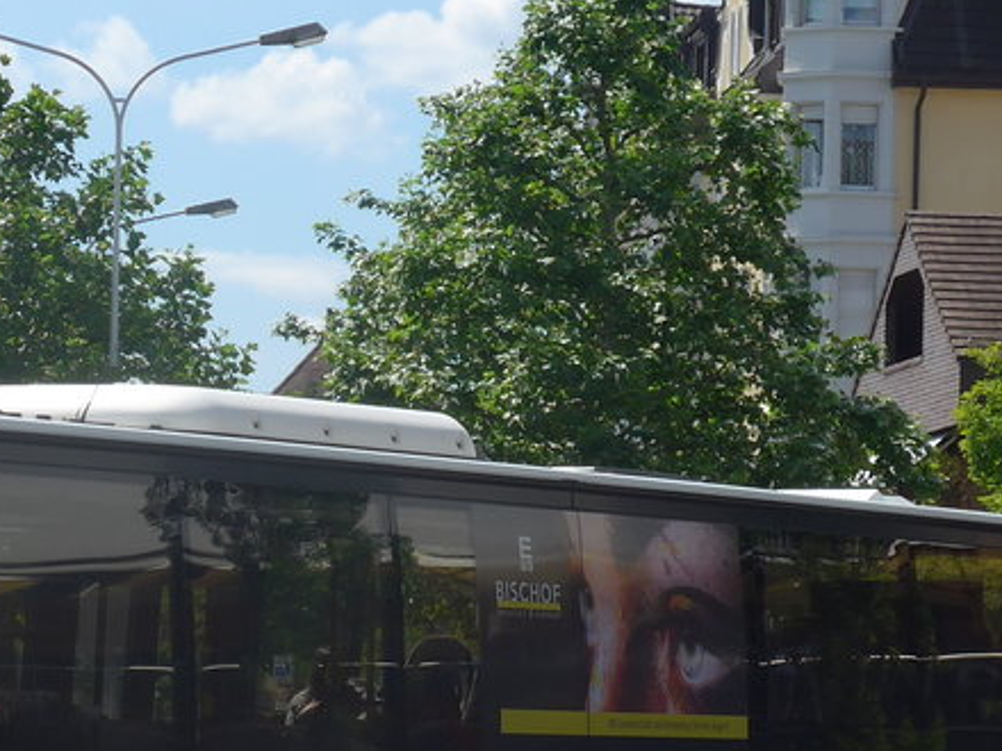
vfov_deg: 6.8
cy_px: 451
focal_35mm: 218
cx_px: 348
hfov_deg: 9.1
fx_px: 6310
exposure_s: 1/640
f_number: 4.4
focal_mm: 16
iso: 80
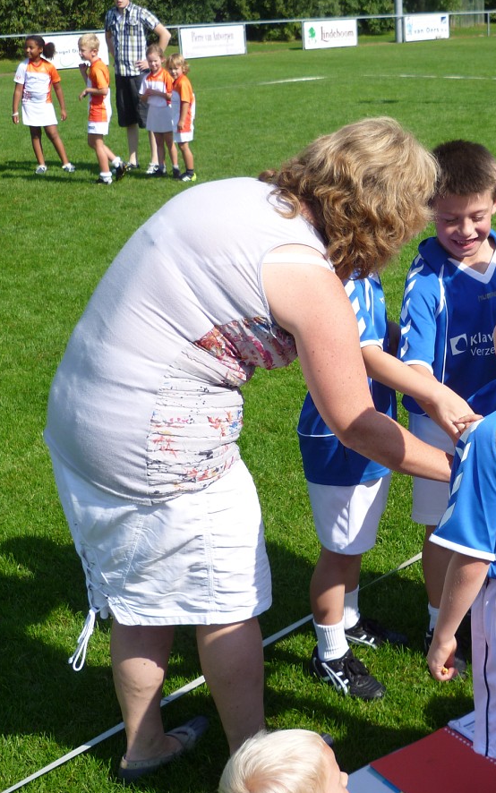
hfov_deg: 22.4
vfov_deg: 36.3
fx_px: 1211
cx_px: 482
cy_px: 398
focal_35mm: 56
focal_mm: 7
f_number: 3.2
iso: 80
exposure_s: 1/640
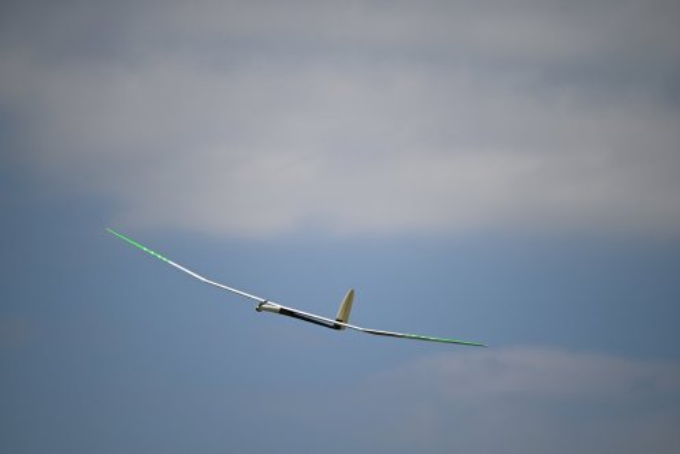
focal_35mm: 400
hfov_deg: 5.2
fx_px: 7560
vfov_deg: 3.4
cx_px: 340
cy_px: 227
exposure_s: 1/3200
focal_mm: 400
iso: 320
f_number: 7.1
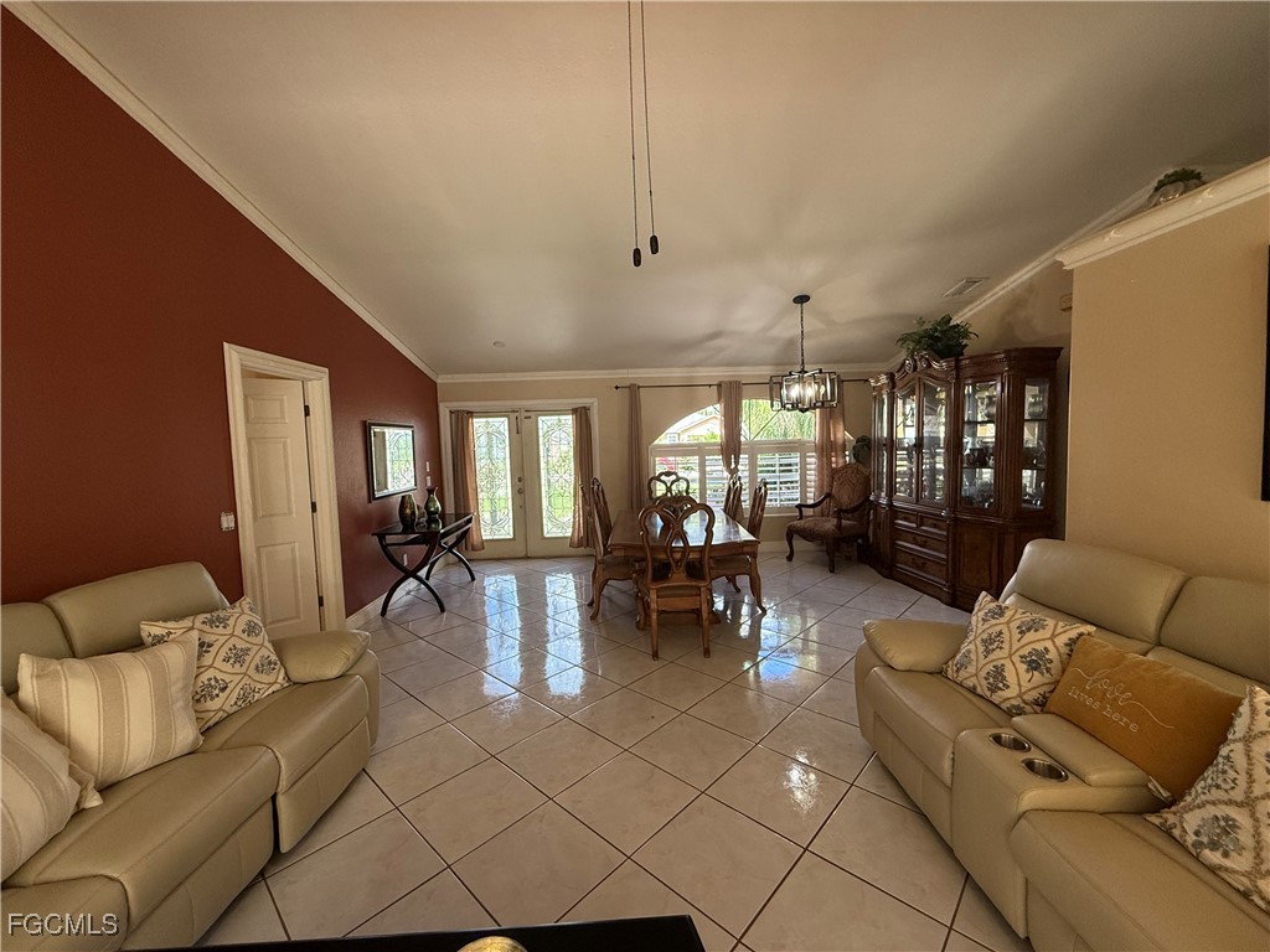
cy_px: 476
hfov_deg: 102.1
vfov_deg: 85.7
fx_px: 514
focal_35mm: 14
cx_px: 635
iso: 200
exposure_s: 1/120
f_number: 2.2
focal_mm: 2.22
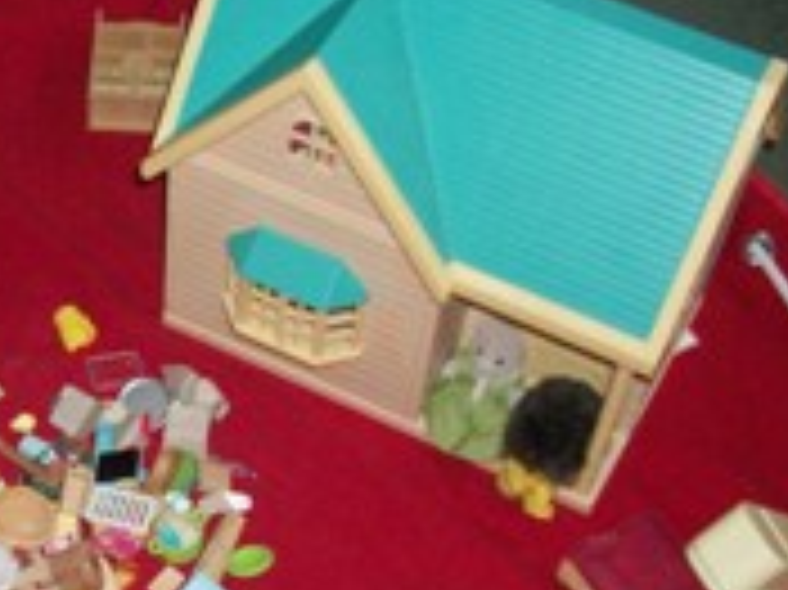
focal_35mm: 82
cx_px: -68
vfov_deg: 17.6
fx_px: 1865
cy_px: 576
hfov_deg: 22.6
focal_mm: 5.7
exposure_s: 1/125
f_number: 2.9
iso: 250
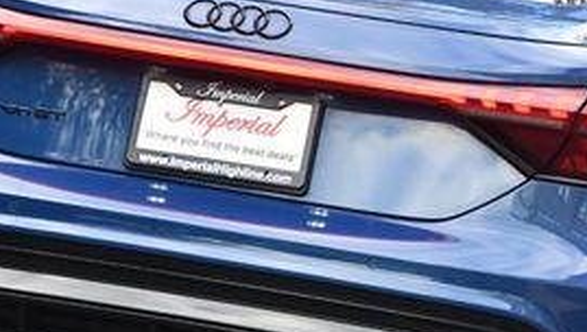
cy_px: 197
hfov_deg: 4.6
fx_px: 7246
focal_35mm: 465
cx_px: 382
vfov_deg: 2.6
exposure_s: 1/250
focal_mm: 125
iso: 640
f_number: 4.8
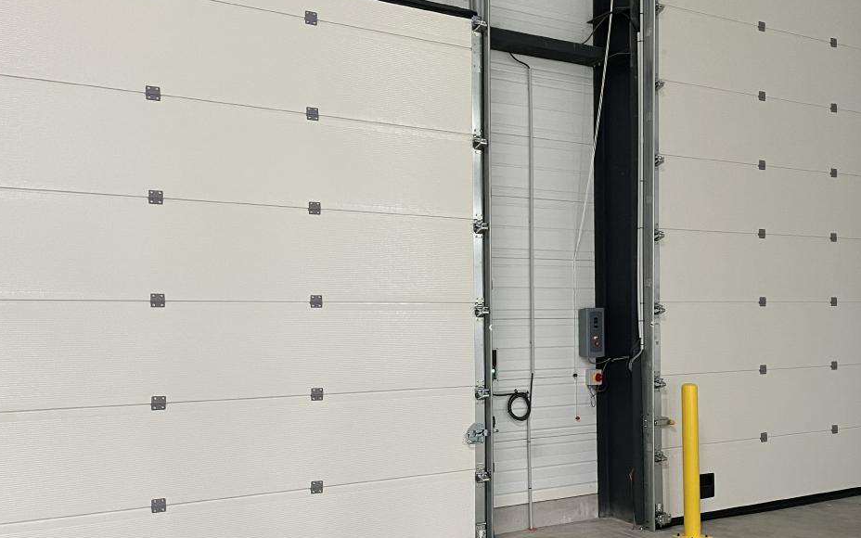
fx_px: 892
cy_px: 348
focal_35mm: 38
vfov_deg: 33.4
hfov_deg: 51.3
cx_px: 507
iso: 250
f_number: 1.6
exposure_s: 1/60
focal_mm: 4.2
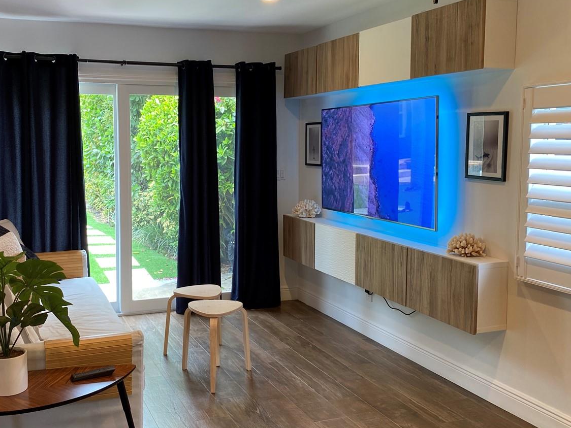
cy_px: 202
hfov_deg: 49.8
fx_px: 610
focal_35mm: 37
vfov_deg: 38.7
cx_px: 223
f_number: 1.8
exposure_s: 1/60
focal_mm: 4.25
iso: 80
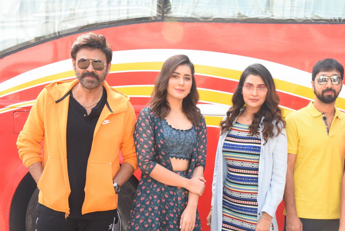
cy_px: 169
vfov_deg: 23.6
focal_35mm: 57
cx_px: 220
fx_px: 546
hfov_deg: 34.8
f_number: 11
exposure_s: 1/125
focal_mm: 38
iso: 800
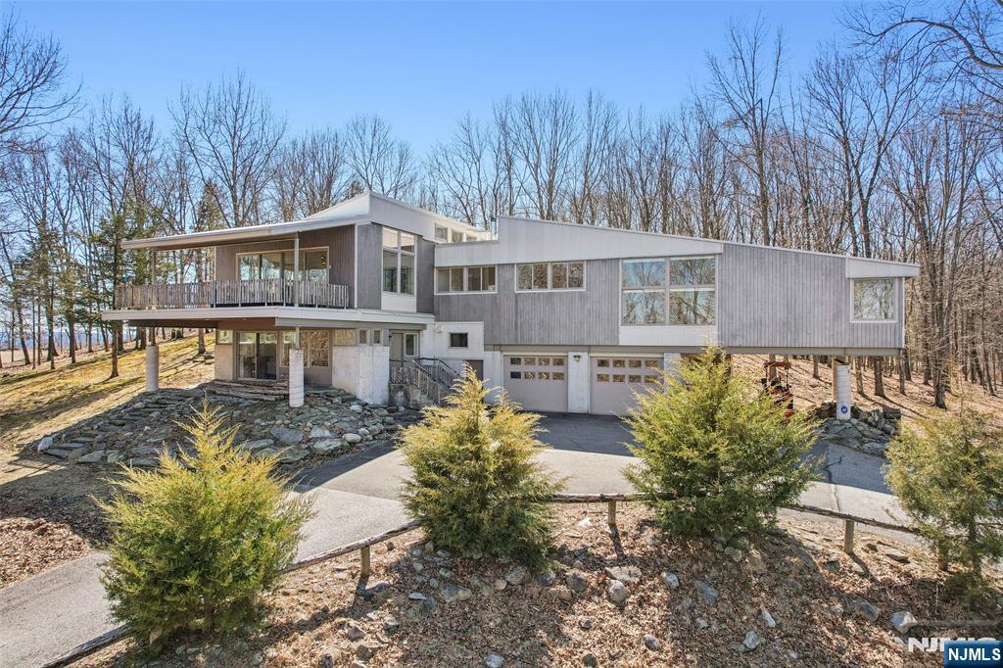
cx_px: 502
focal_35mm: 22
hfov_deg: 78.6
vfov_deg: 57.2
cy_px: 334
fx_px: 613
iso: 100
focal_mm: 8.4
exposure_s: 1/1000
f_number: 2.8
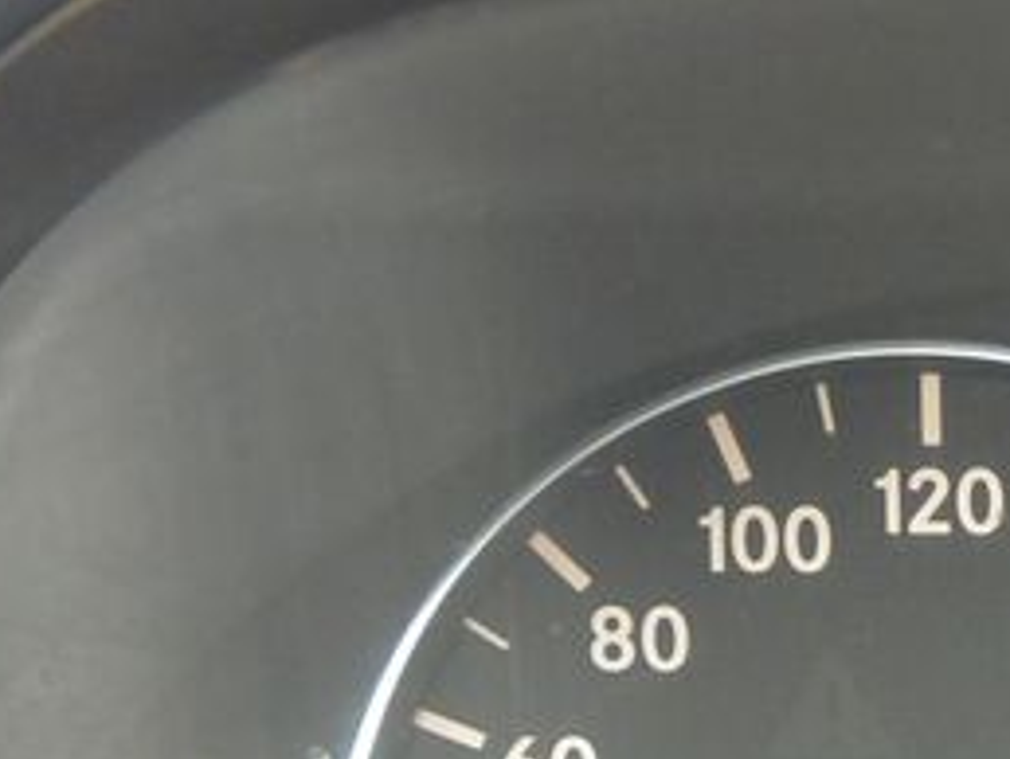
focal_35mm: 103
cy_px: 953
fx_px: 3008
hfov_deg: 16.1
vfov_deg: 13.9
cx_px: 1824
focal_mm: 10
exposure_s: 1/125
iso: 400
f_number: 3.5
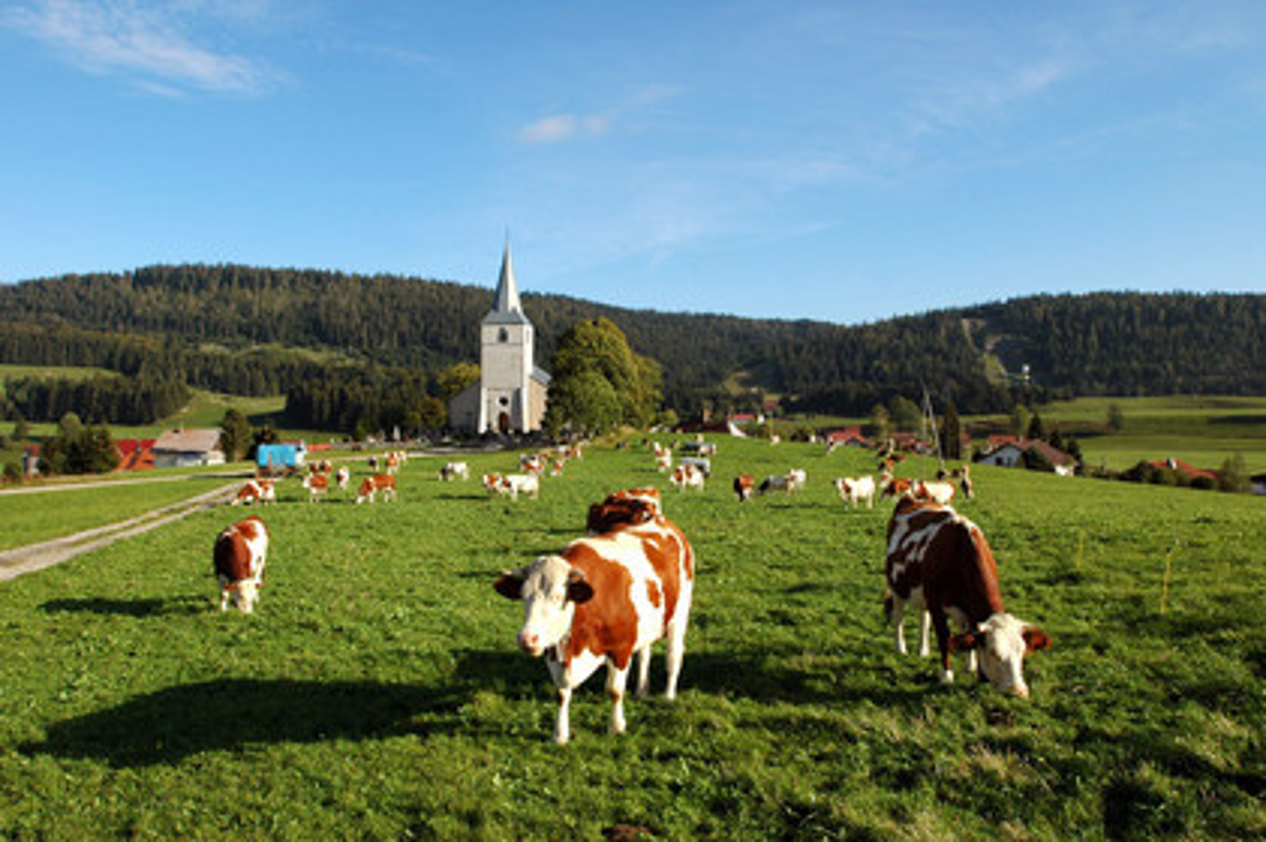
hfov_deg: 64.6
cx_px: 633
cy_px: 421
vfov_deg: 45.6
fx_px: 1001
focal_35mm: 28
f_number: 9
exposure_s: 1/320
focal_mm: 19
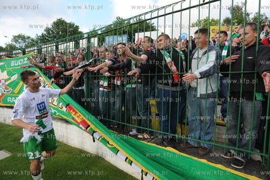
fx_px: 127
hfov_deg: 93.3
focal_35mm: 17
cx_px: 135
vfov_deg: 70.3
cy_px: 90
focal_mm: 17
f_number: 7.1
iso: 400
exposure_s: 1/200
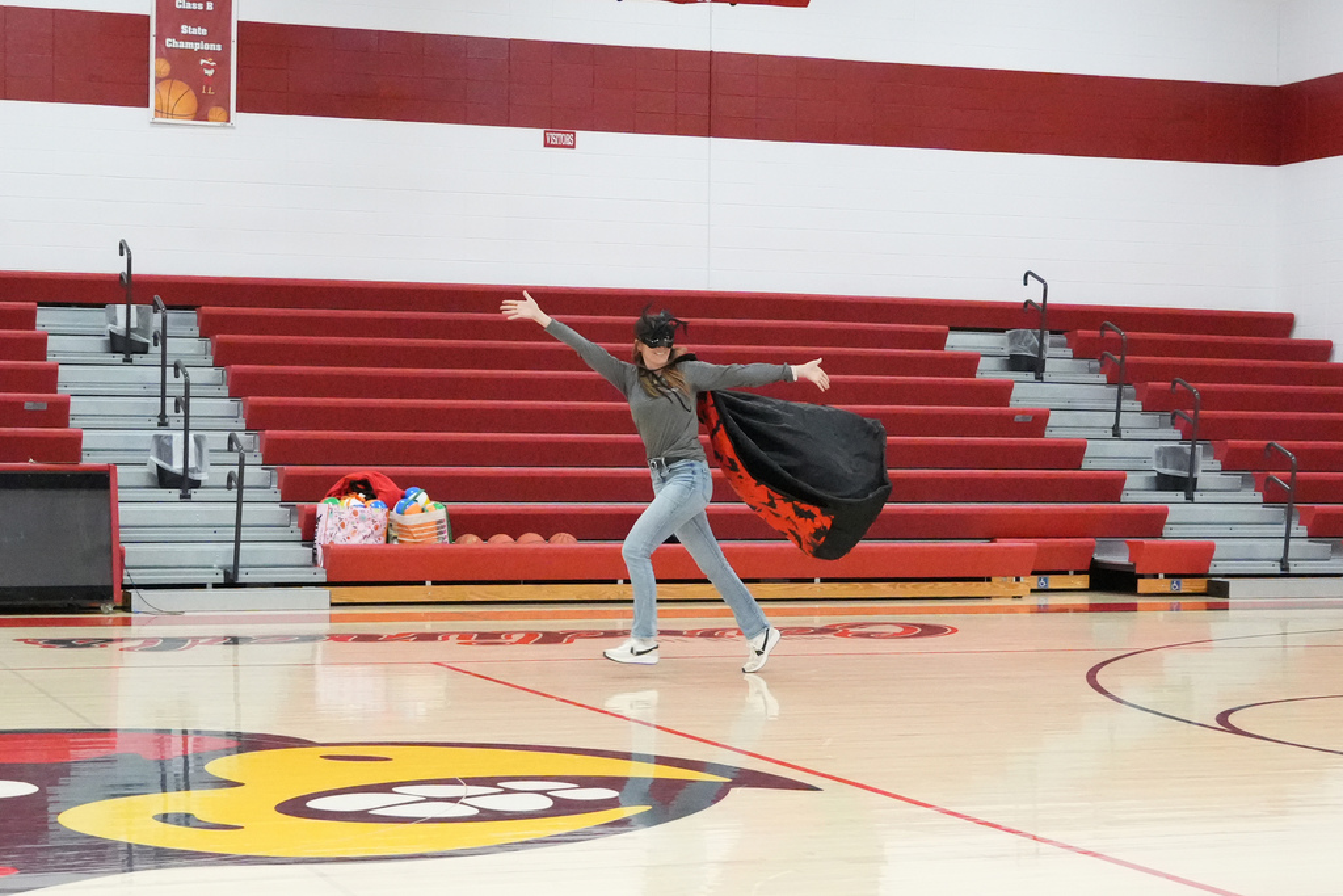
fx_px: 1679
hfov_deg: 43.6
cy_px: 448
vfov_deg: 29.9
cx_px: 672
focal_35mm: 45
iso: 10000
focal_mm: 30
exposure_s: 1/500
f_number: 5
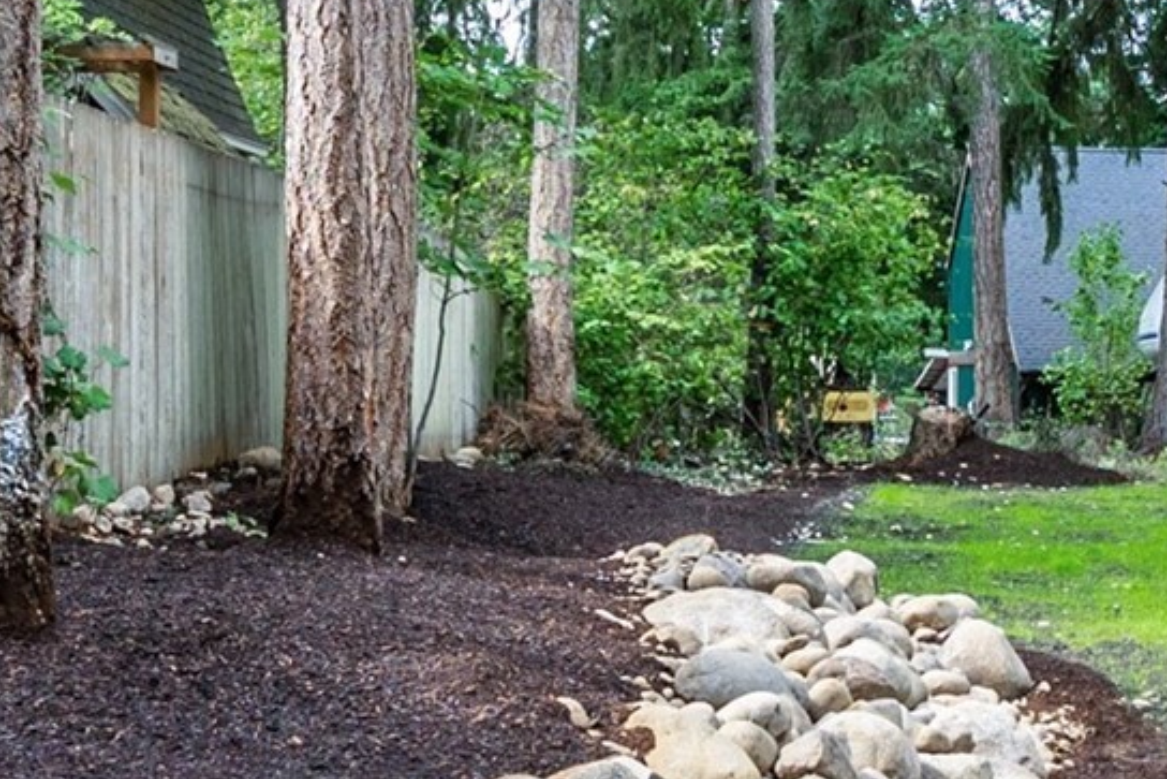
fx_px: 1621
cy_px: 534
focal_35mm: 50
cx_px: 991
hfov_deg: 37.6
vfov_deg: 26.8
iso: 125
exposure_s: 1/30
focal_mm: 17
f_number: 7.1
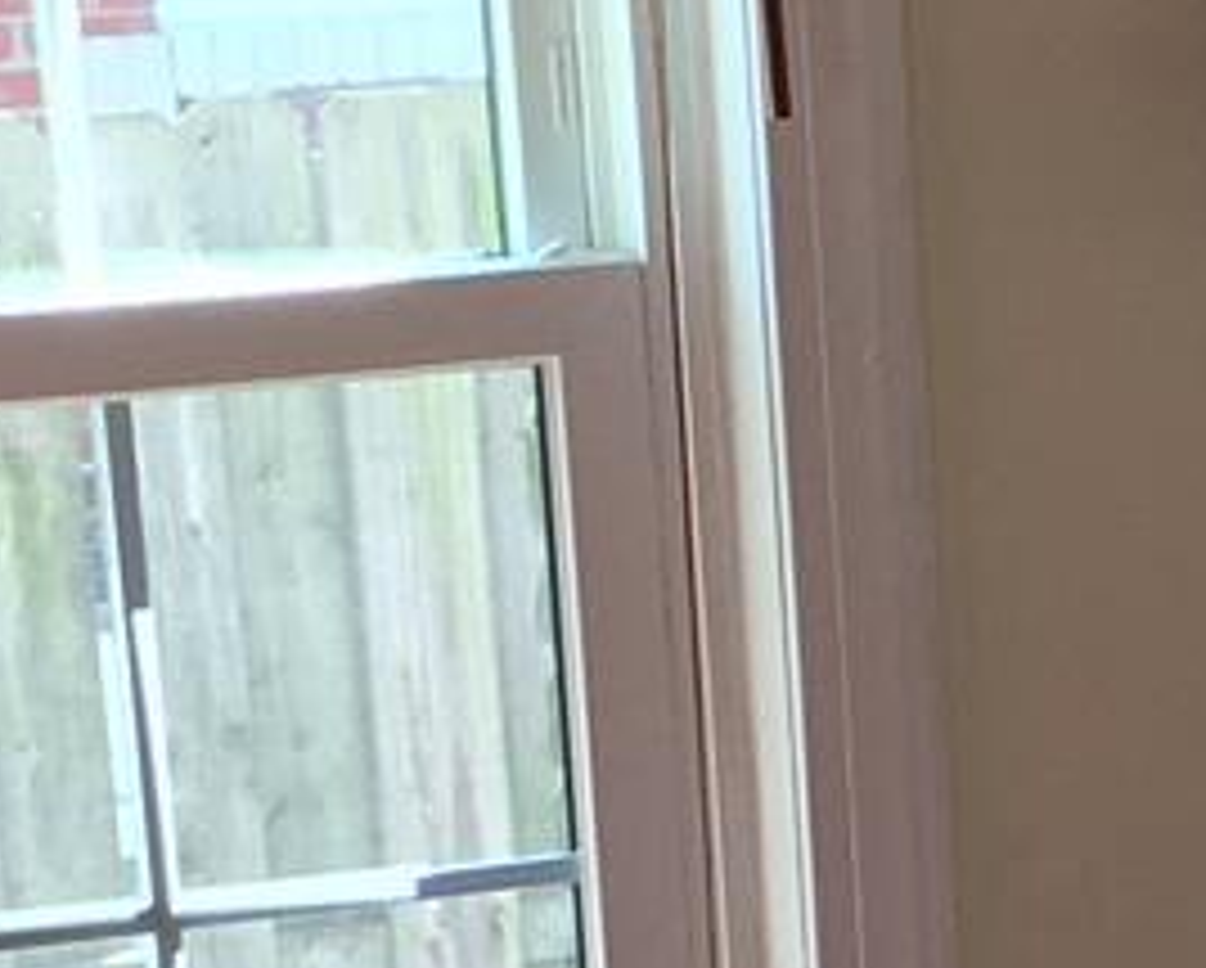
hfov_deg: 8.4
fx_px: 7718
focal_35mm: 216
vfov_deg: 7.1
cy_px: 1472
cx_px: 2484
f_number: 2.2
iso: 25
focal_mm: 4.15
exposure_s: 1/40
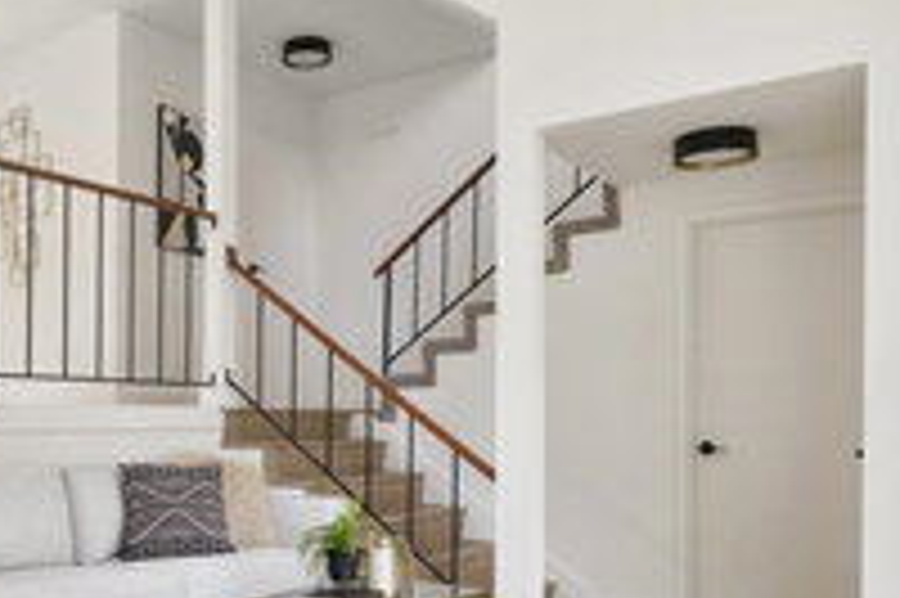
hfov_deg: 50.9
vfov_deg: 36.5
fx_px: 899
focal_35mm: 36
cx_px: 220
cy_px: 396
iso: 160
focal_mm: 10
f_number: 8
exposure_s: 1/3
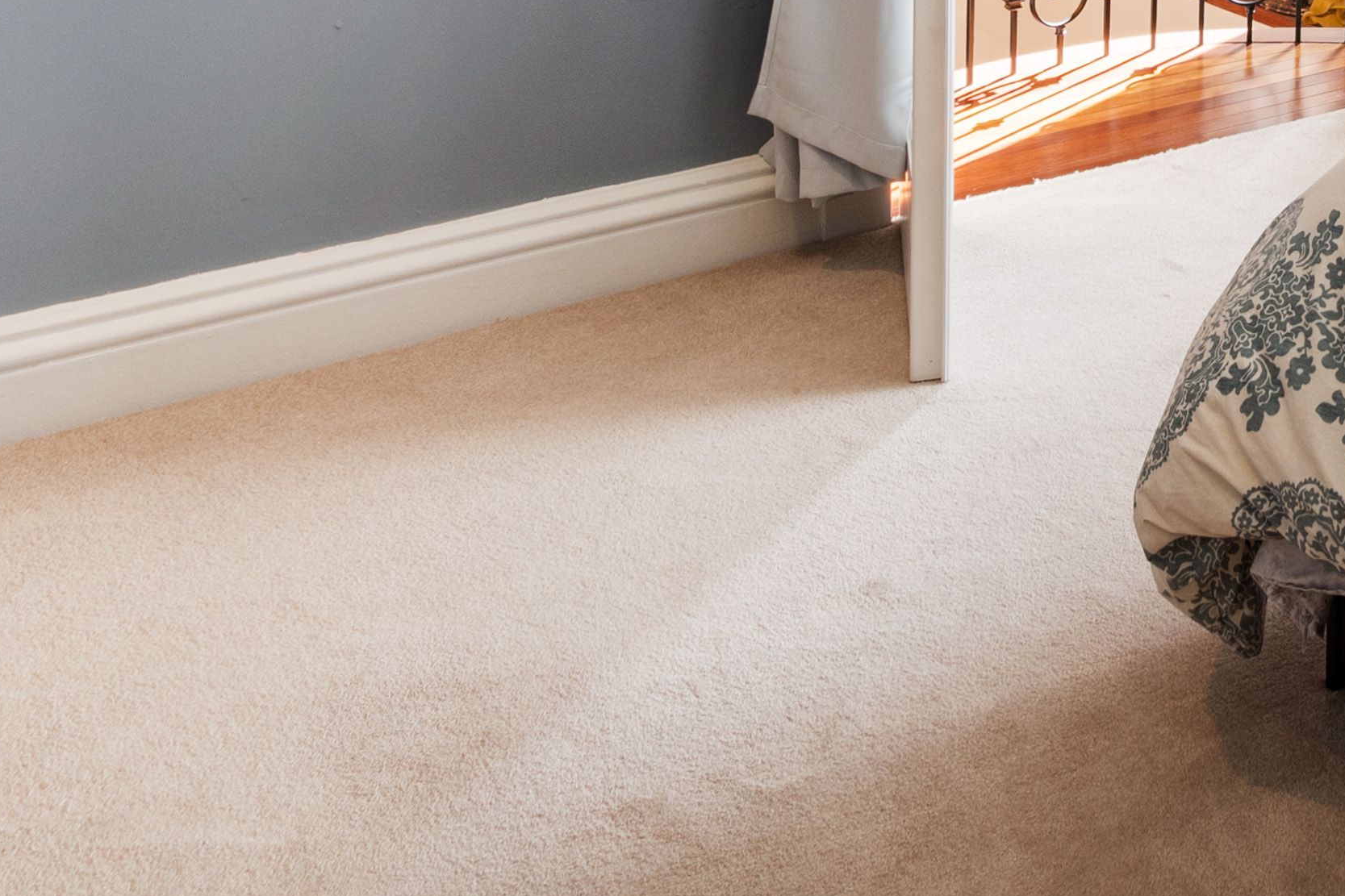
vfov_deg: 22.2
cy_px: -481
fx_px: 1830
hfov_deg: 33.3
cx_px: 1591
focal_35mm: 49
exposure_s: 1/5
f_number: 8
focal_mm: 10
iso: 100
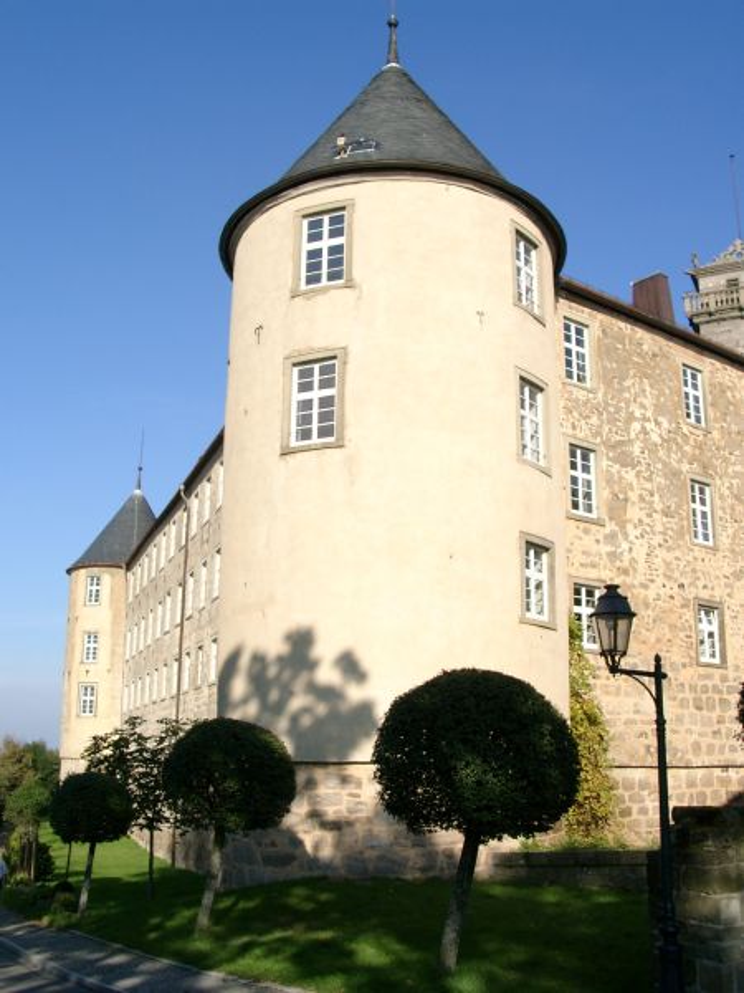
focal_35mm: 34
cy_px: 496
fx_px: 974
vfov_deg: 54.0
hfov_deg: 41.8
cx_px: 372
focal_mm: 7.13
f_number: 4
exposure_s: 1/678
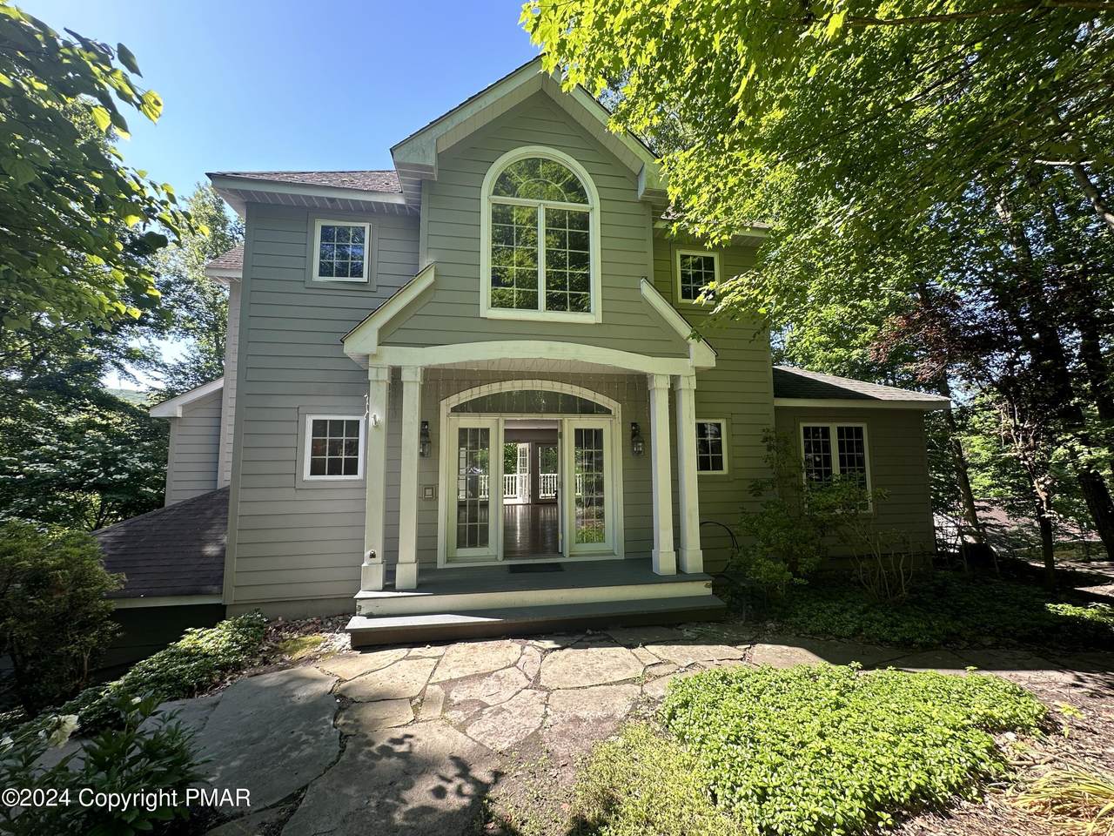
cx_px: 557
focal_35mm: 14
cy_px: 418
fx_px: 451
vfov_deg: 85.7
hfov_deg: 102.1
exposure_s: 1/160
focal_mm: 2.22
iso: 40
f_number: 2.2
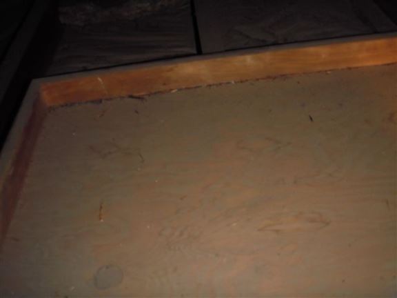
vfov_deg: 37.7
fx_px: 436
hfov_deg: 49.0
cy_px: 149
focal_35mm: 38
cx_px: 198
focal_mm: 6.7
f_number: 3.5
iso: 125
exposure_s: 1/30
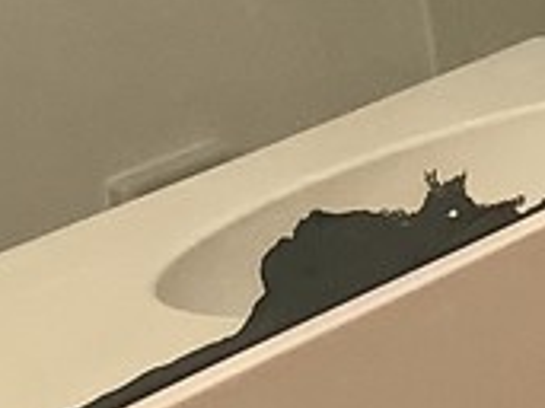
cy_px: -178
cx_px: 1520
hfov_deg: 9.0
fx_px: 2926
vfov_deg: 7.8
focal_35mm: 186
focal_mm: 3.3
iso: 50
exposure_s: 1/120
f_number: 2.4
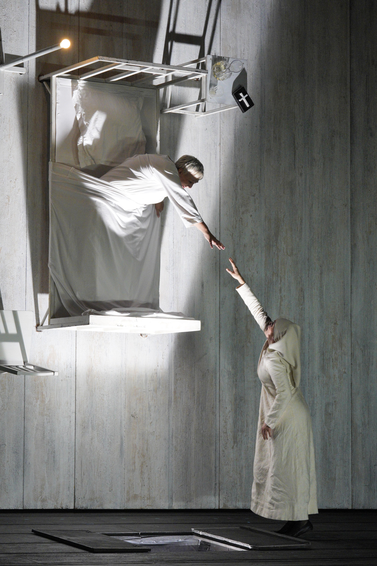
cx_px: 188
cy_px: 283
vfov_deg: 17.1
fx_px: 1885
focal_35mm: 120
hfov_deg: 11.4
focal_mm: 120
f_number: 10
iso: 5000
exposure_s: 1/100
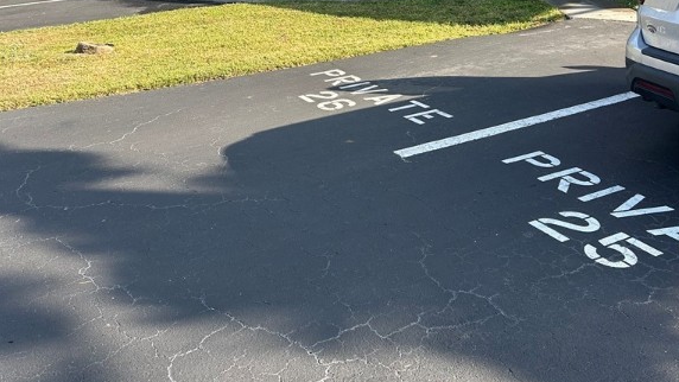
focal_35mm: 38
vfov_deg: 30.3
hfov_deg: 52.8
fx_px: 684
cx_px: 341
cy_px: 68
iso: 50
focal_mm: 5.7
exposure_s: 1/880
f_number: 1.5
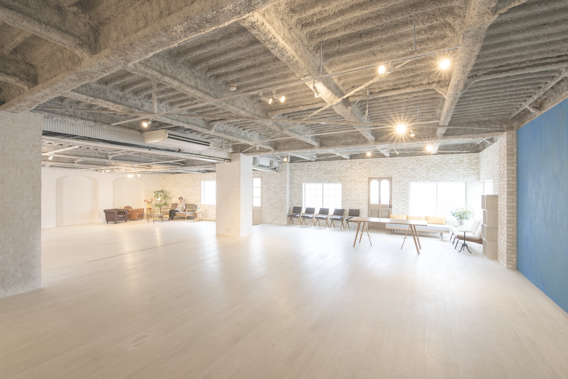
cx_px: 284
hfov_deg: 100.4
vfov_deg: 77.3
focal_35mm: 15
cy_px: 190
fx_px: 237
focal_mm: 15
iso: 200
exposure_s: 1/8
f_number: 9
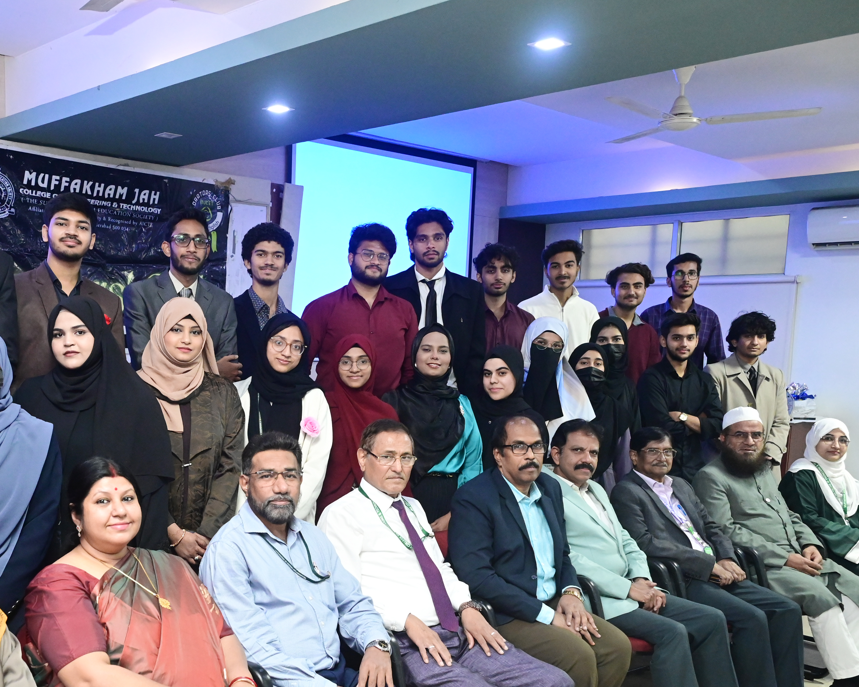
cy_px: 477
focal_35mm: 39
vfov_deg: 37.7
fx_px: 992
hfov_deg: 45.6
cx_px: 241
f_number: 4
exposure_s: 1/125
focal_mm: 24
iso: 6400
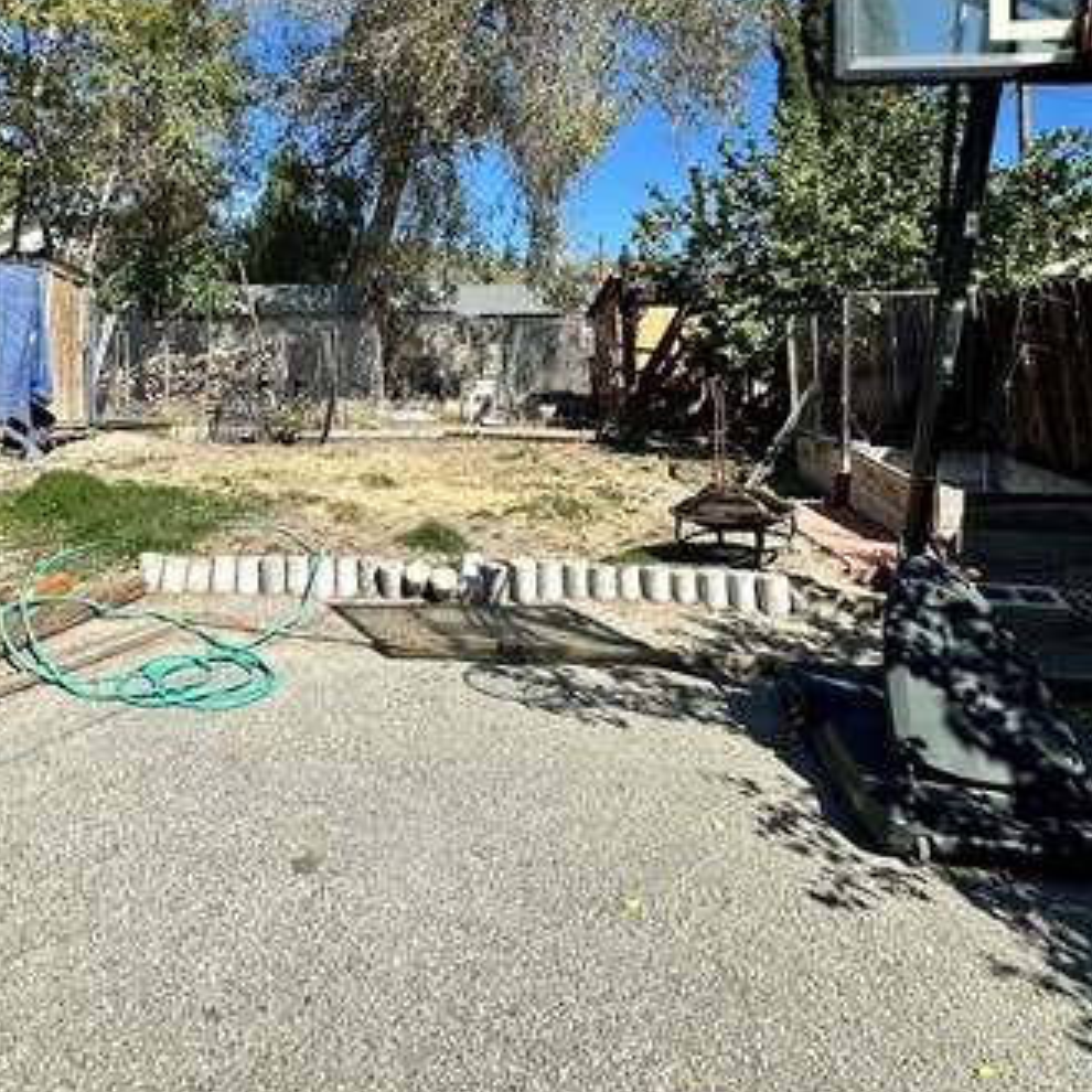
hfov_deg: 63.2
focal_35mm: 24
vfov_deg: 62.9
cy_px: 338
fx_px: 857
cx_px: 354
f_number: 2.2
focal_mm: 2.22
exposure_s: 1/1715
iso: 50
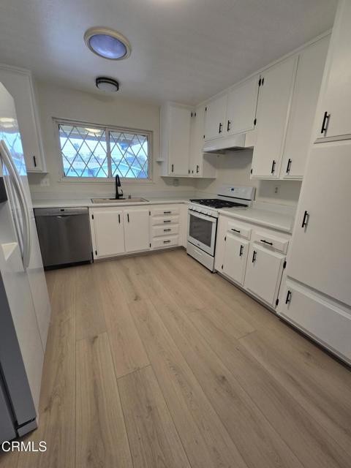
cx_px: 176
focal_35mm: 13
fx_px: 176
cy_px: 234
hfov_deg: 89.9
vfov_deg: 106.2
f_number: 2.2
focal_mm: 2.2
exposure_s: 1/60
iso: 64
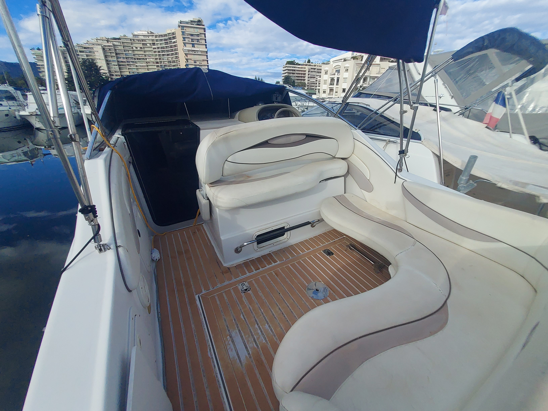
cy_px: 206
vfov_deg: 89.9
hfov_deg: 106.2
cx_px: 274
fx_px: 206
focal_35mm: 13
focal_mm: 1.42
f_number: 2.2
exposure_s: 1/957
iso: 50
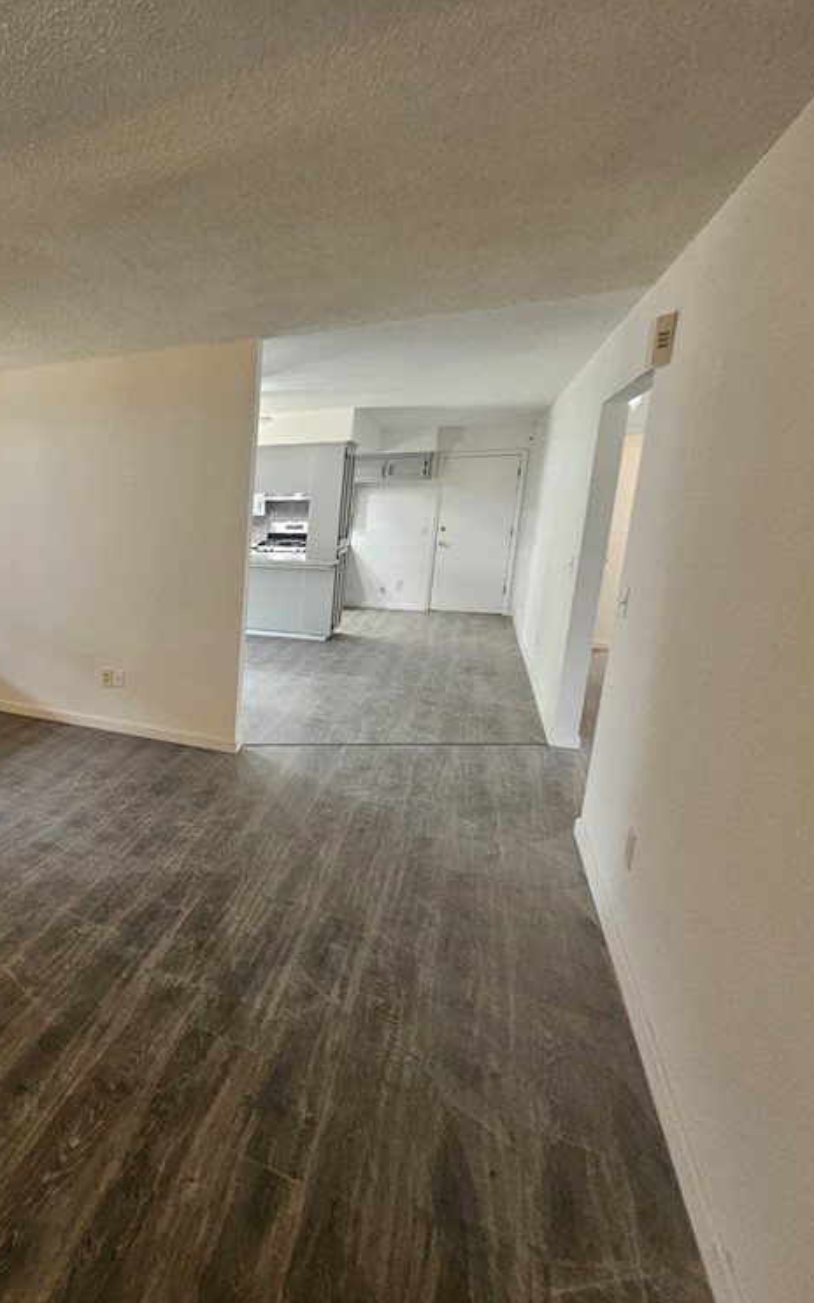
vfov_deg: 88.0
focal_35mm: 19
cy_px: 658
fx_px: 675
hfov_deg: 49.5
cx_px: -18
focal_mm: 1.74
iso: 320
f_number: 2.2
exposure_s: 1/40
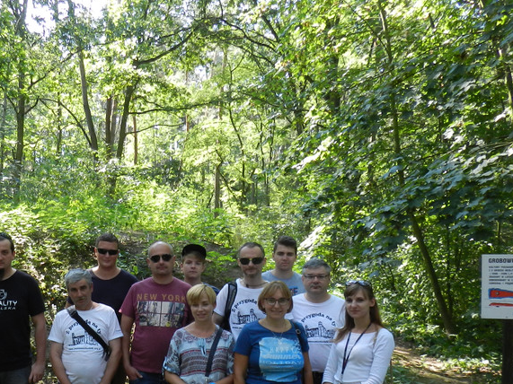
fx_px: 637
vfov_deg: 33.1
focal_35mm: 43
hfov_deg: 42.3
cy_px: 275
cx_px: 119
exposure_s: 1/80
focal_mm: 4
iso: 160
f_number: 3.4
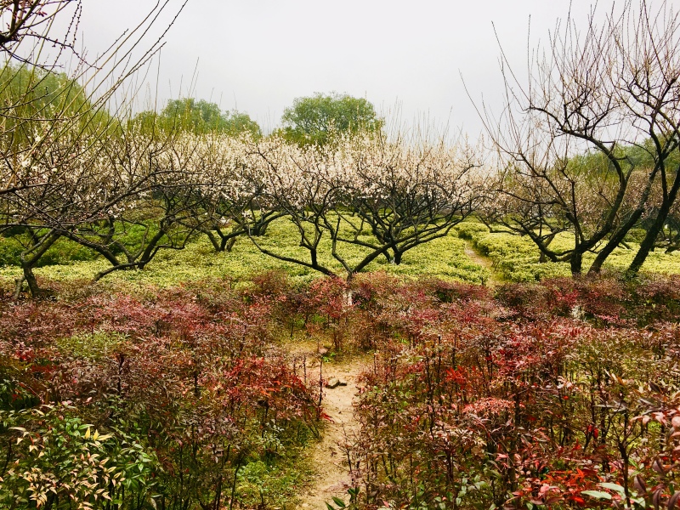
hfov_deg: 61.7
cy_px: 255
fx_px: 570
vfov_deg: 48.2
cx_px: 340
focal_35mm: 29
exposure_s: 1/105
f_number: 2.2
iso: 25
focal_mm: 4.15
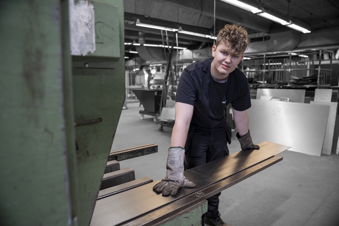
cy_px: 113
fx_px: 226
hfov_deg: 73.7
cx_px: 170
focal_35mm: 24
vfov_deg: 53.2
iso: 320
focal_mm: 24
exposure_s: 1/30
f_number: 2.8
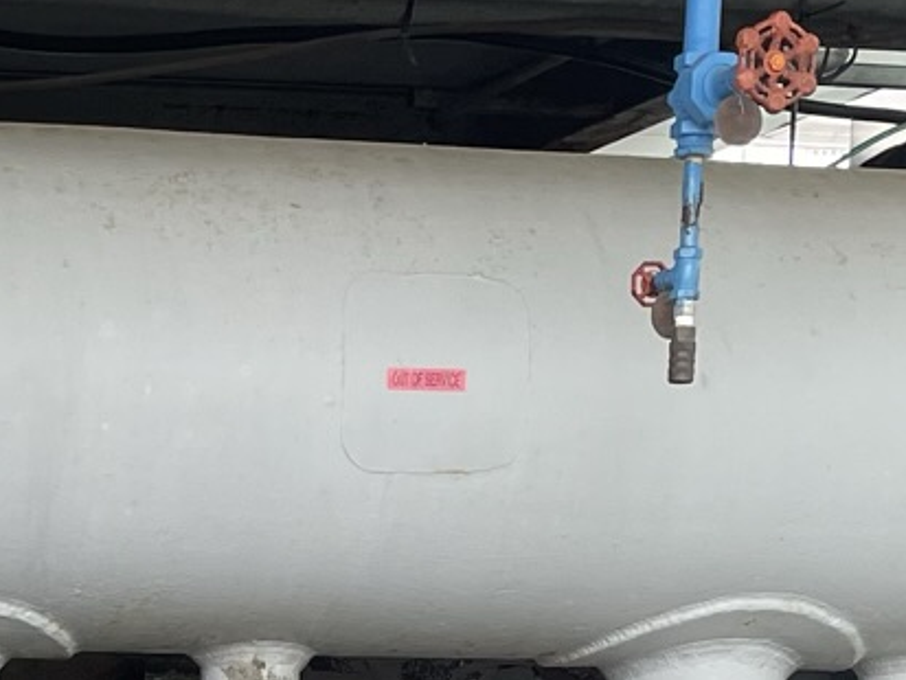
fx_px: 3377
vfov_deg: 10.5
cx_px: 11
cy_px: 1378
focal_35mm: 129
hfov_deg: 15.0
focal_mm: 4.2
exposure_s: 1/267
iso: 32
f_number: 1.6
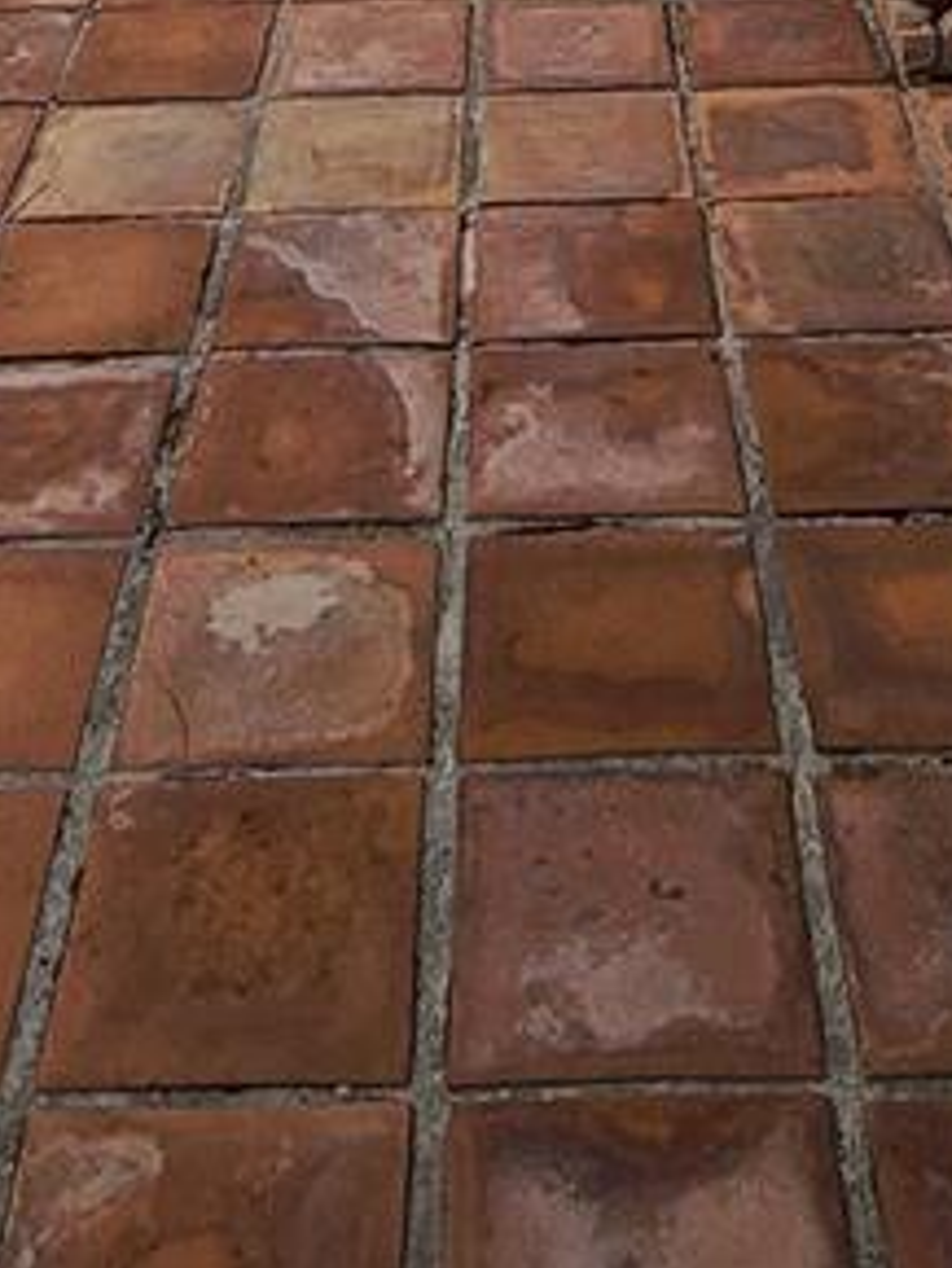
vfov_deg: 26.8
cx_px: 461
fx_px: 1979
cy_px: -575
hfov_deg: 27.1
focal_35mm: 54
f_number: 2.2
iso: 64
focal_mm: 2.2
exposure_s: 1/1714
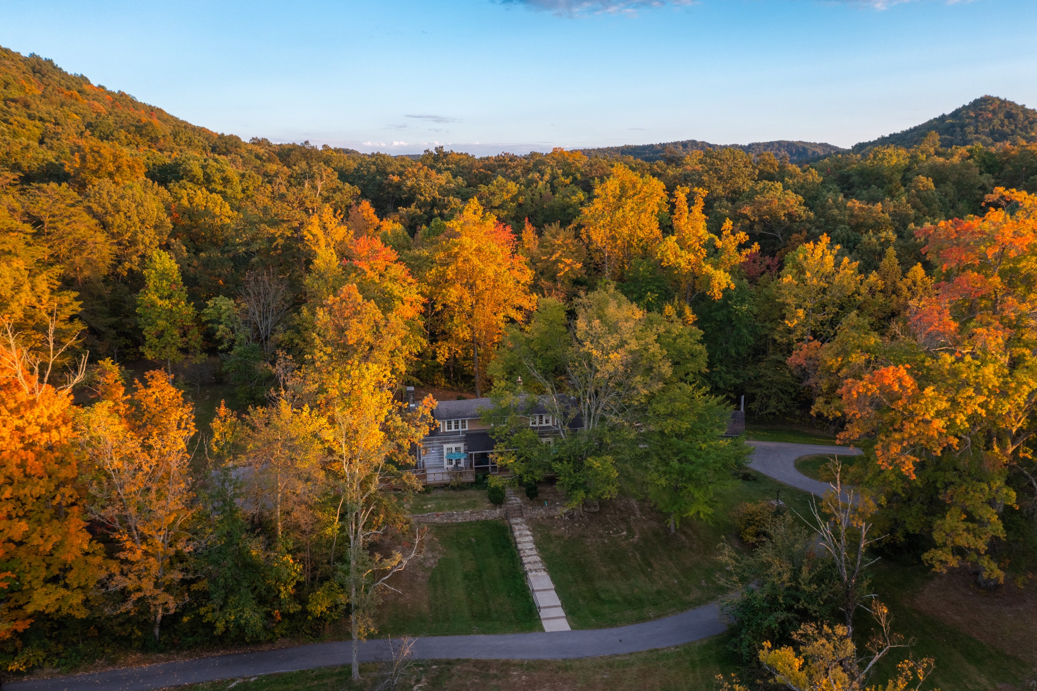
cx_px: 518
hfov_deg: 65.5
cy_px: 346
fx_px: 806
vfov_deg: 46.4
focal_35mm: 28
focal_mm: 10.26
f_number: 3.2
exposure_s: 1/400
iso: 100
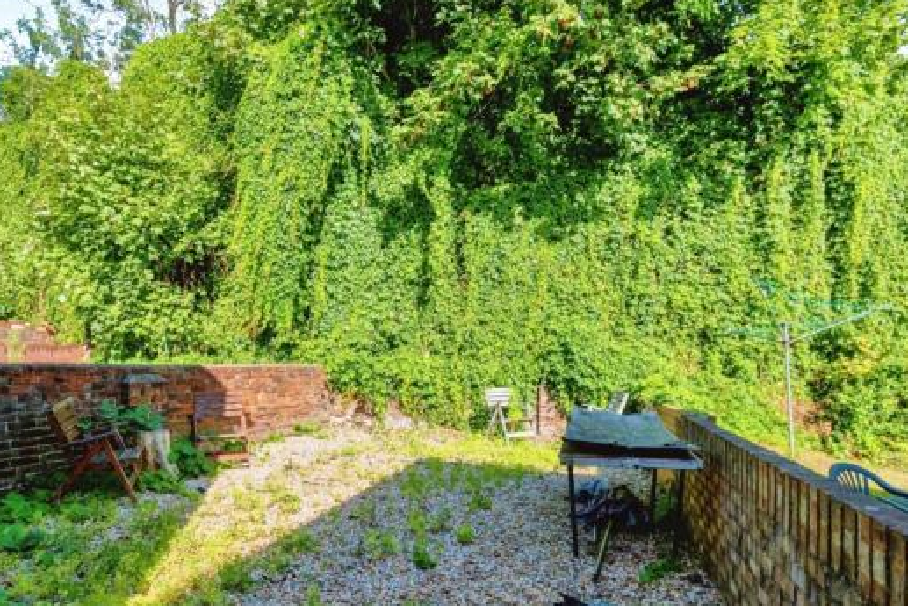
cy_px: 375
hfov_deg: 86.8
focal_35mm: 19
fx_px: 479
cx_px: 424
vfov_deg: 63.8
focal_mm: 10
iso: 320
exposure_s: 1/640
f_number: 8
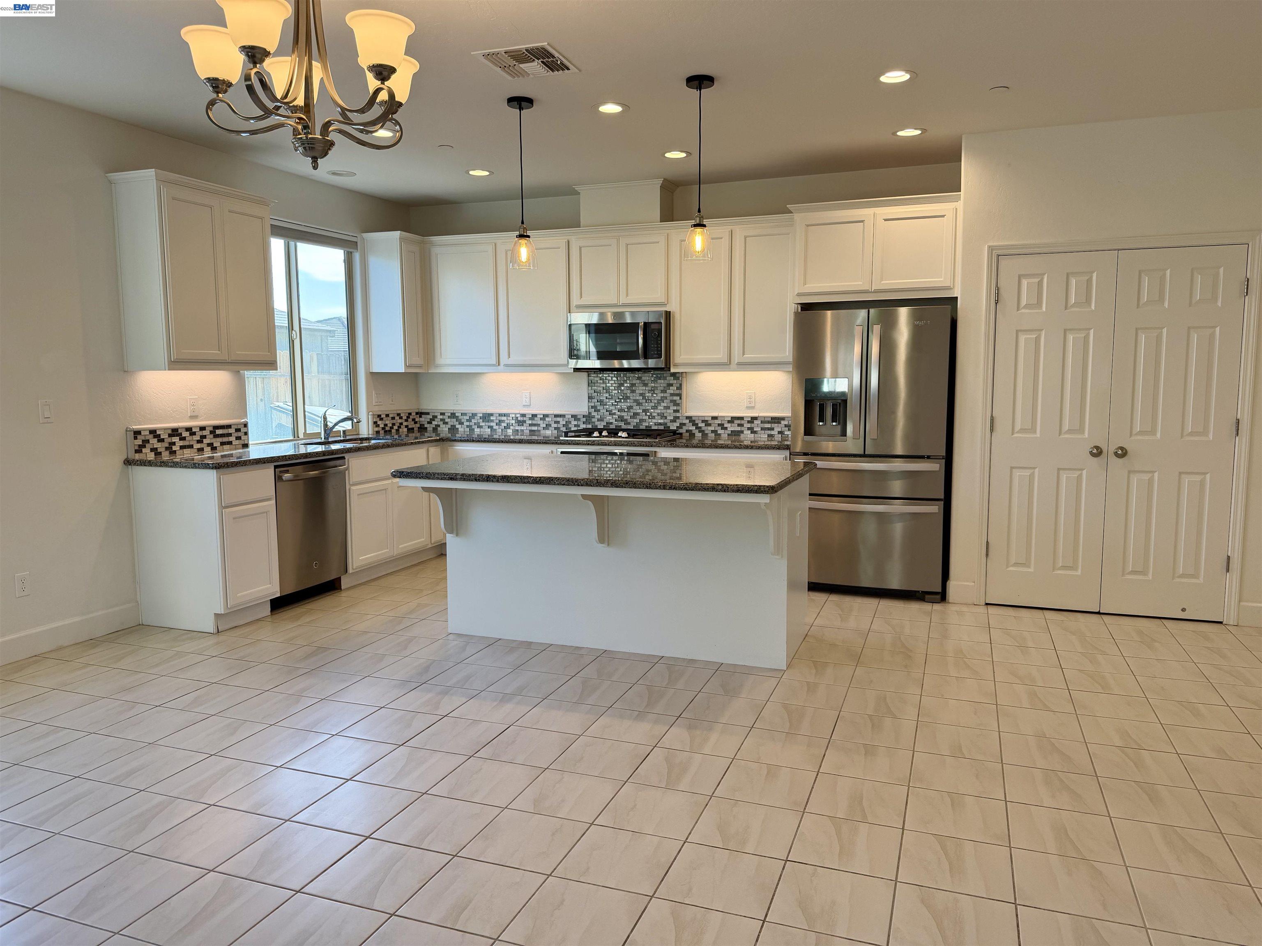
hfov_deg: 71.6
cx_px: 631
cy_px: 473
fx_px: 875
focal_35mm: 24
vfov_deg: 56.8
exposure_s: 1/183
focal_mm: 6.76
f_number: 1.78
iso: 100
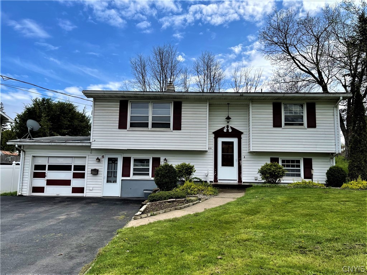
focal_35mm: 26
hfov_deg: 67.3
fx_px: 276
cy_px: 138
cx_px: 184
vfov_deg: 53.1
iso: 32
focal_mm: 5.1
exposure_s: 1/3257
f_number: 1.6
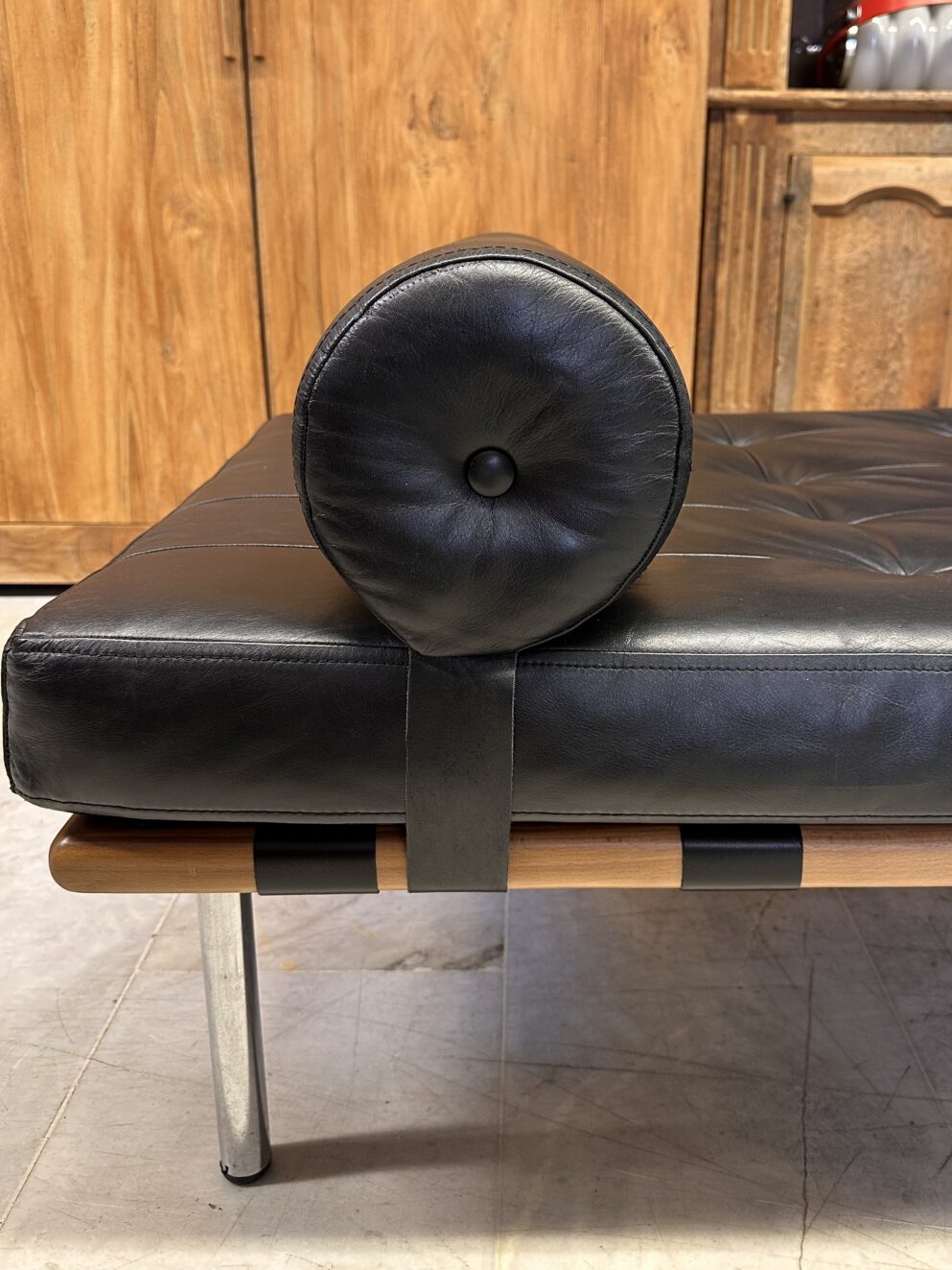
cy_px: 550
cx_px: 522
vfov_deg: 61.4
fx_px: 1063
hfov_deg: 48.2
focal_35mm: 29
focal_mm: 6.86
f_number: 1.78
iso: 250
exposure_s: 1/50
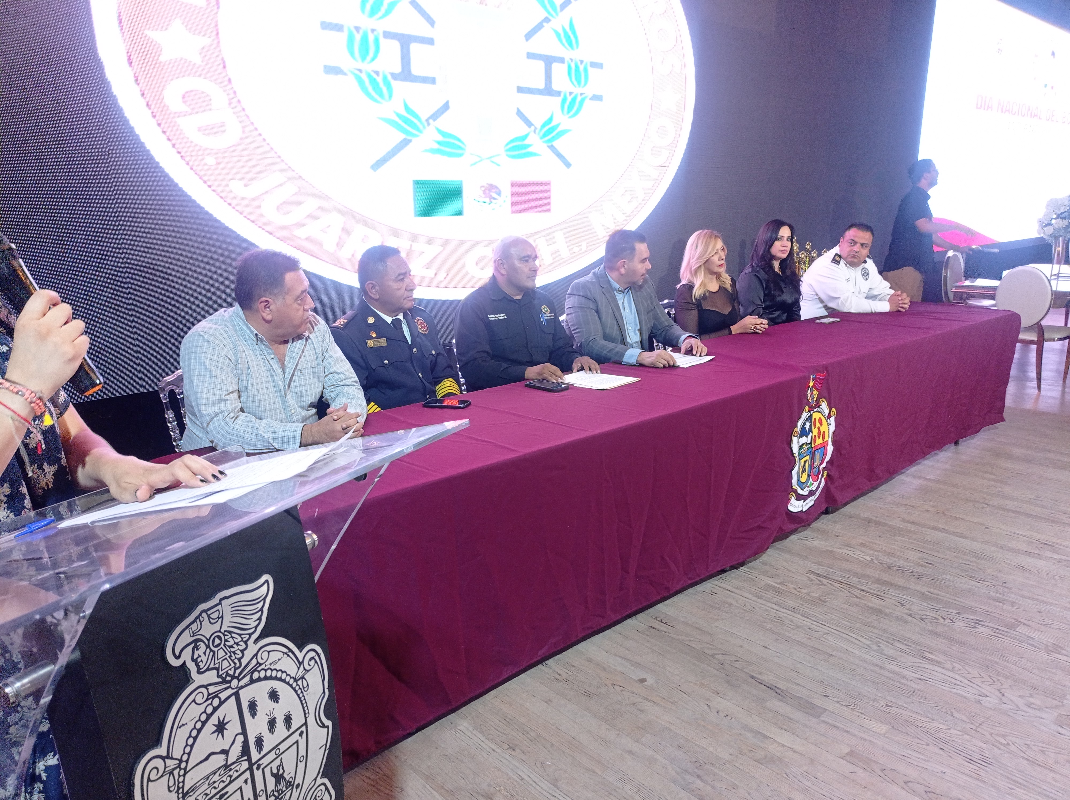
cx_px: 535
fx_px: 865
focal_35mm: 28
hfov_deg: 63.5
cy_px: 400
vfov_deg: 49.7
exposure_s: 1/30
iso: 381
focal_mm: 4.7
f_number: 1.79
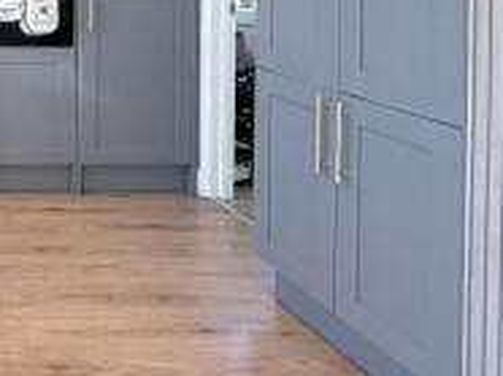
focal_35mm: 44
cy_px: -47
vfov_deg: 29.3
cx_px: -142
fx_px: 639
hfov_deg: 32.8
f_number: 2.2
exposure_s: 1/100
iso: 100
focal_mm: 2.22
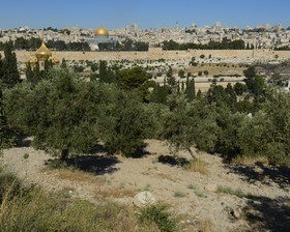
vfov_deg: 33.3
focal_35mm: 45
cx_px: 167
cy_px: 90
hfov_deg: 41.1
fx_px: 386
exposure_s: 1/200
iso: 200
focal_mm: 32
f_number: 14
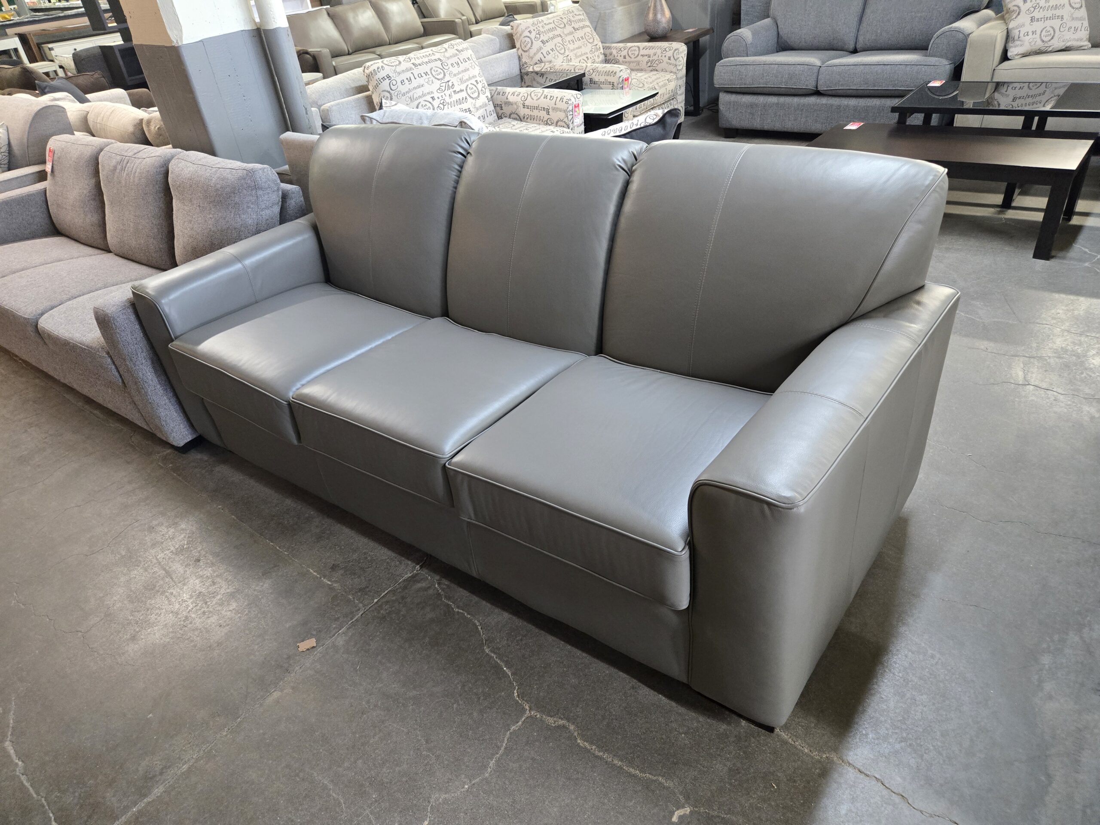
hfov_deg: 73.9
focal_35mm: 23
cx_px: 550
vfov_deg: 58.9
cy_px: 412
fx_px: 731
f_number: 1.8
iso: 1000
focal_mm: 5.4
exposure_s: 1/120
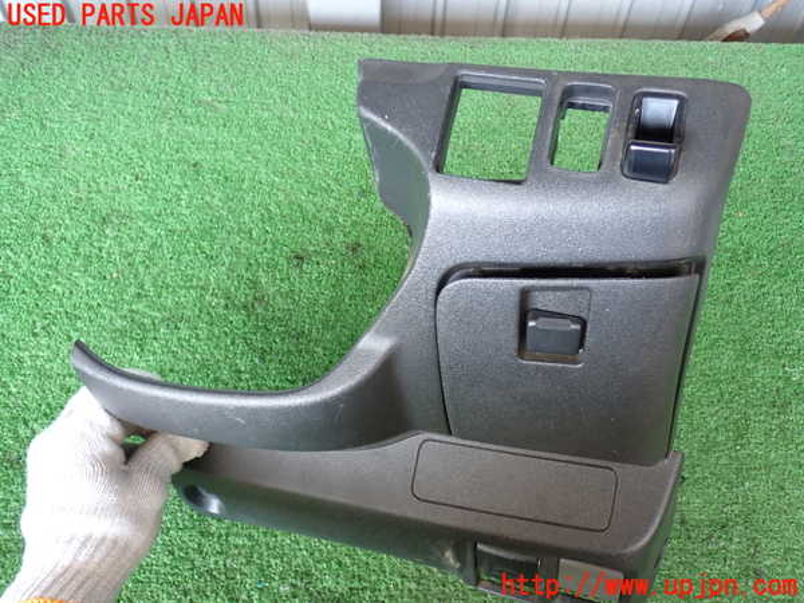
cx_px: 402
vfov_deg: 44.2
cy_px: 302
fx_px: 743
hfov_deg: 56.8
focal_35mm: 32
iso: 200
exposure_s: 1/50
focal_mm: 5.79
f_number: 2.4
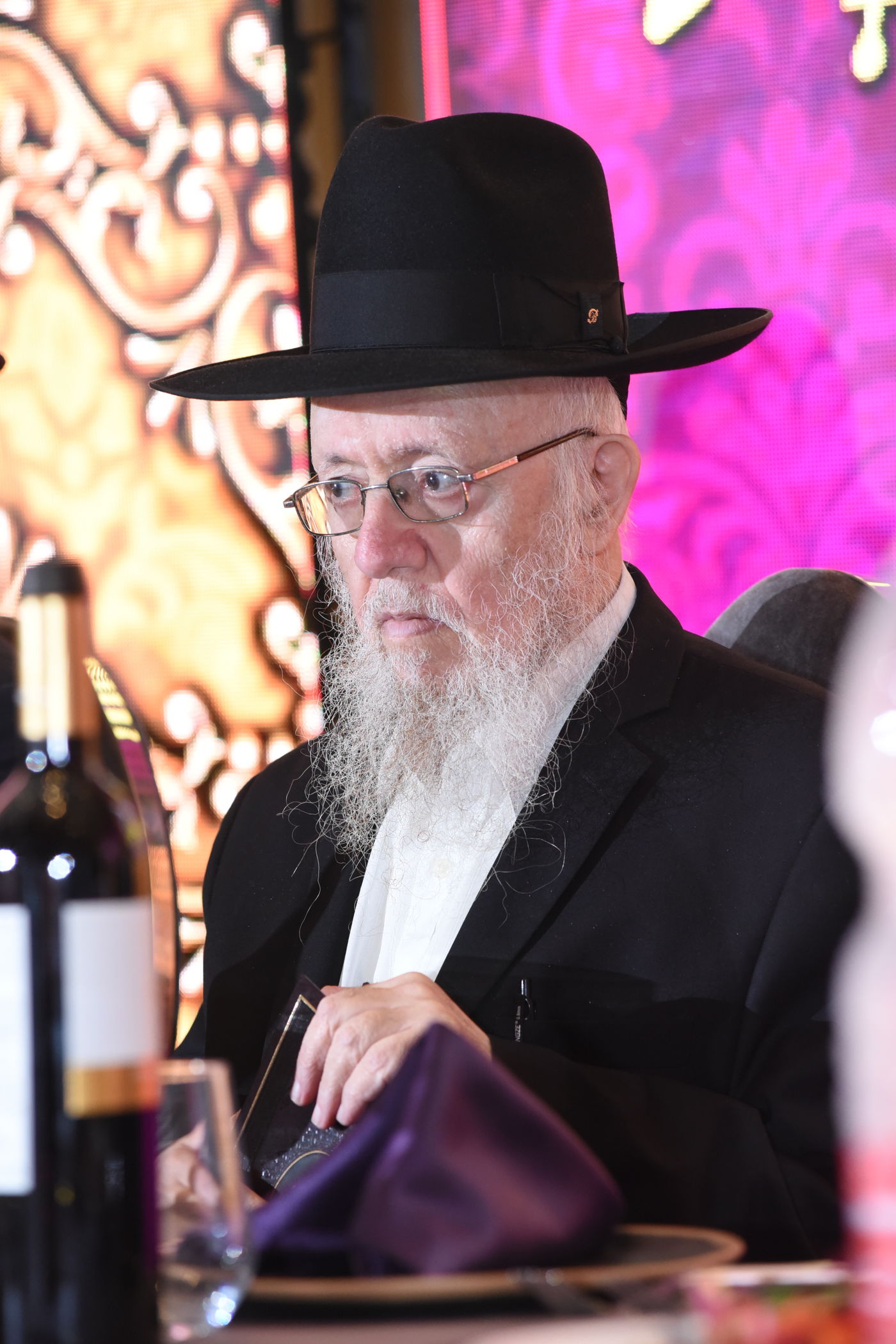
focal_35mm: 145
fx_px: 5413
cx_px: 448
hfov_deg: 9.5
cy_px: 672
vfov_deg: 14.2
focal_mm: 145
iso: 3200
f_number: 5.6
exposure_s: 1/200
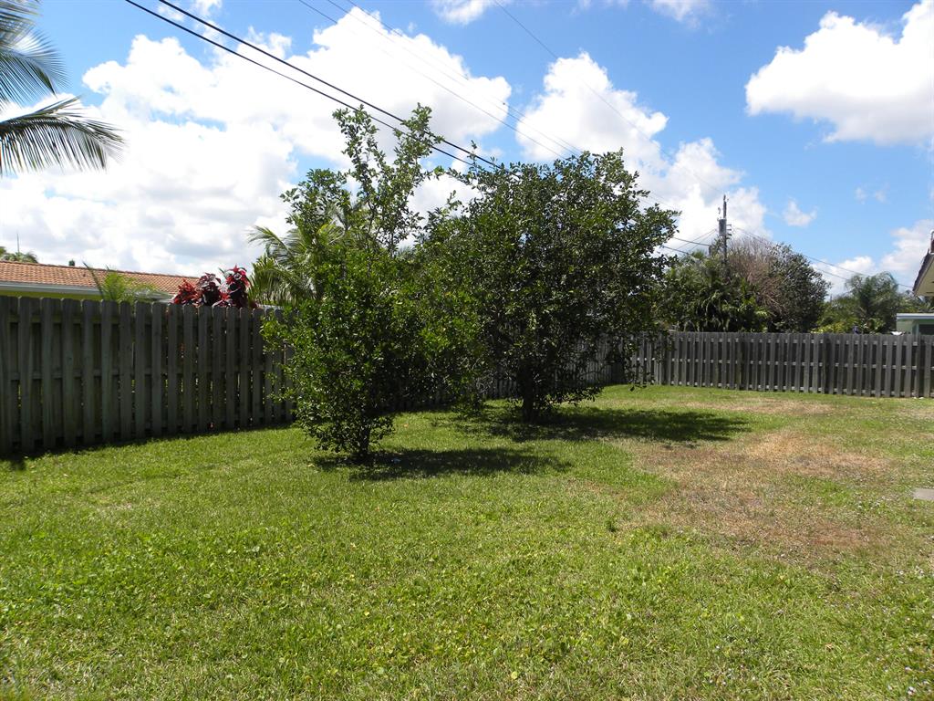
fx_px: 702
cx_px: 467
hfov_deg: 67.3
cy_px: 350
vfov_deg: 53.1
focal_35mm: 26
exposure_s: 1/302
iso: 64
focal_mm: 4.6
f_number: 5.6
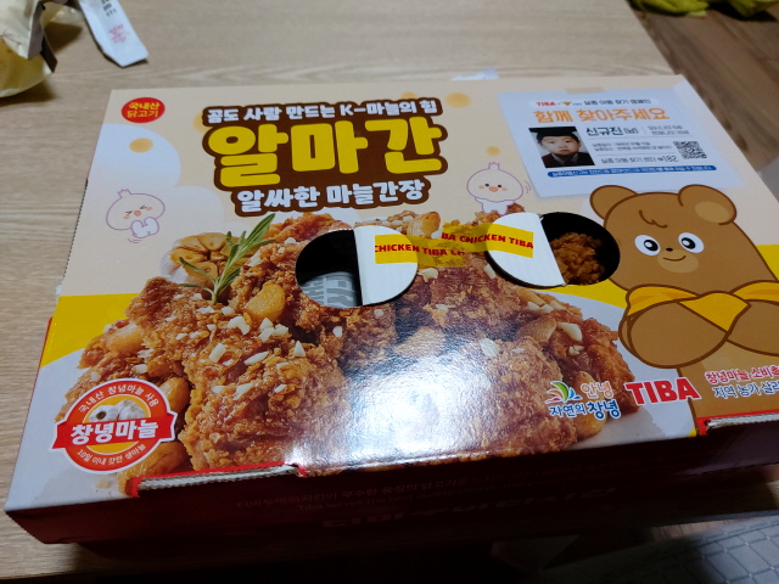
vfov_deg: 54.9
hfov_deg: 69.4
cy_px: 292
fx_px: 563
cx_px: 390
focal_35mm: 25
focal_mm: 4.58
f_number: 2
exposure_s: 1/60
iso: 250
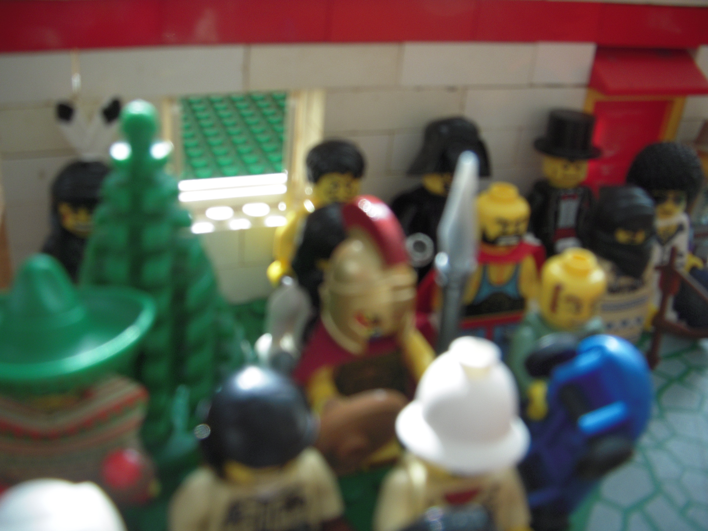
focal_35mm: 38
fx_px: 777
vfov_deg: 37.7
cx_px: 354
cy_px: 266
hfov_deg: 49.0
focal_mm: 6.3
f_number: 3.3
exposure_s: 1/40
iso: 100
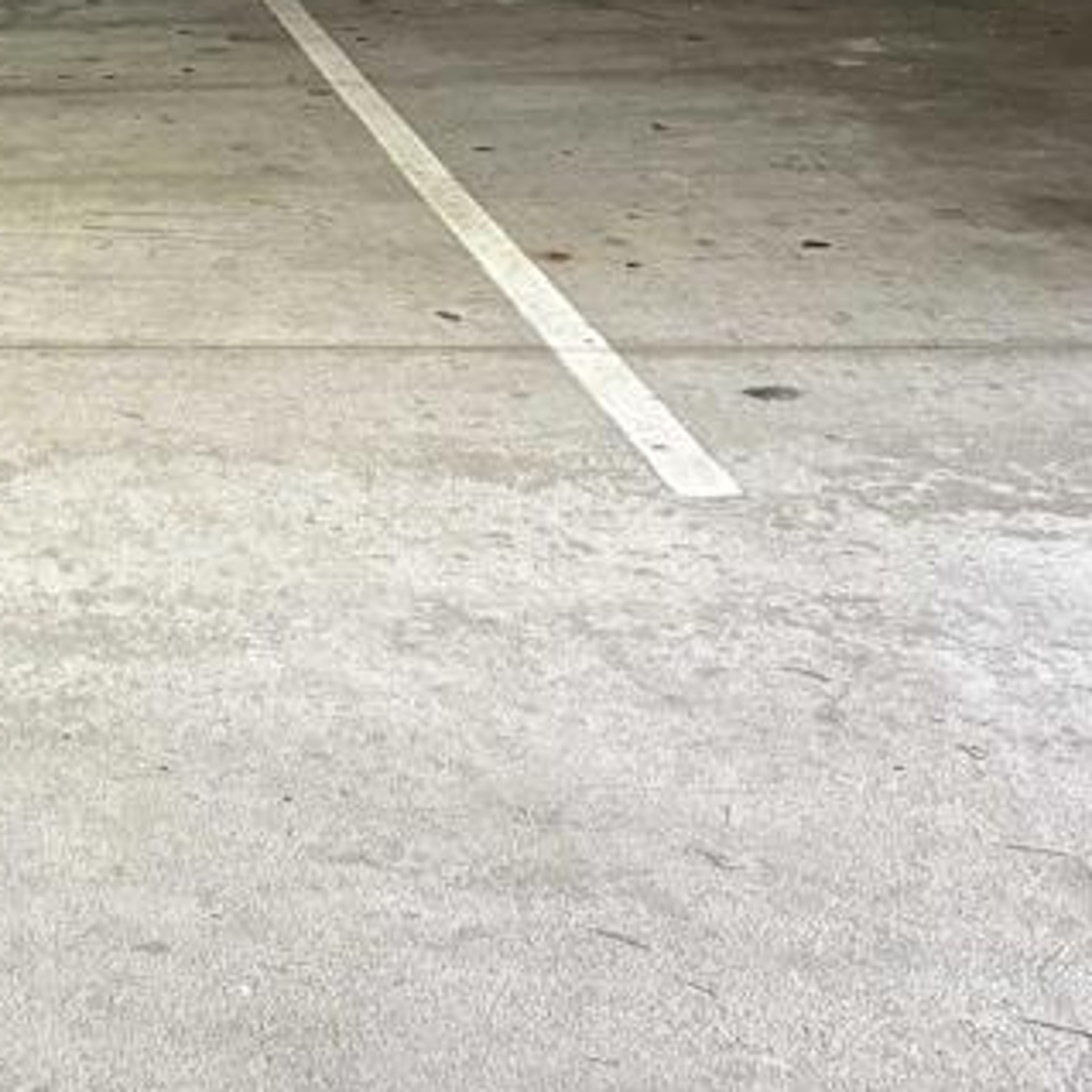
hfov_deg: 22.0
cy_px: -45
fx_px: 2427
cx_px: -435
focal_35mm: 68
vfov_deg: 24.0
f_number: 1.78
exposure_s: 1/58
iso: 800
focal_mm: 6.76
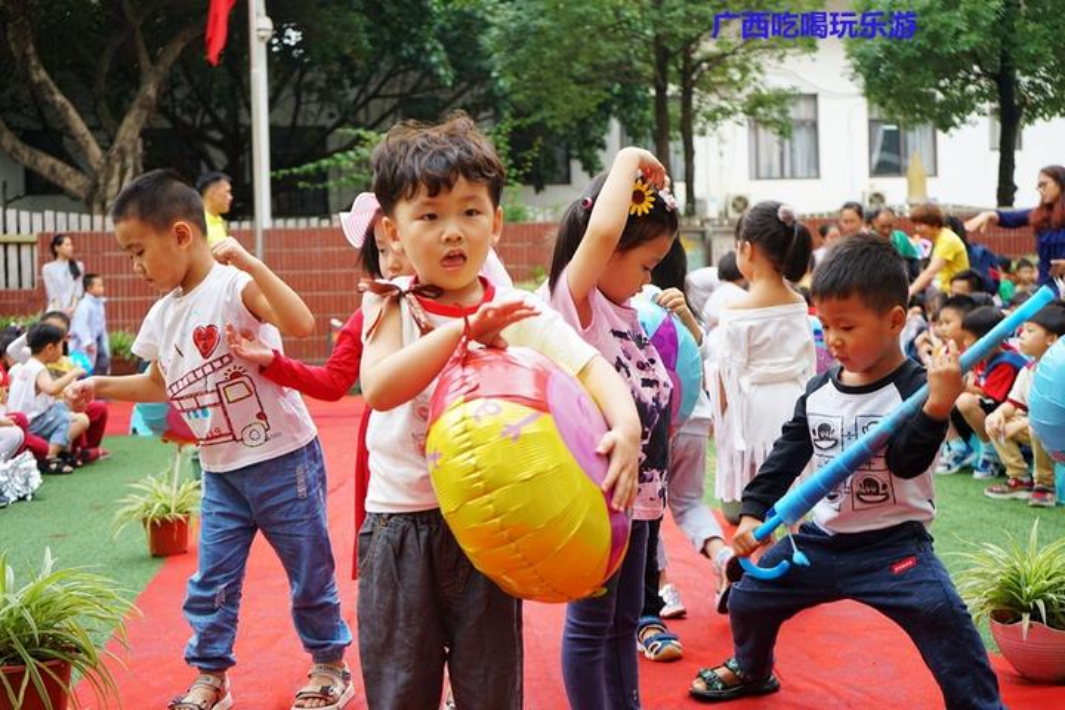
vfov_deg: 29.9
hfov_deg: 43.6
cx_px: 532
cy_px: 355
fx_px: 1331
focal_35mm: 45
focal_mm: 45
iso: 100
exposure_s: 1/160
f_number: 4.5
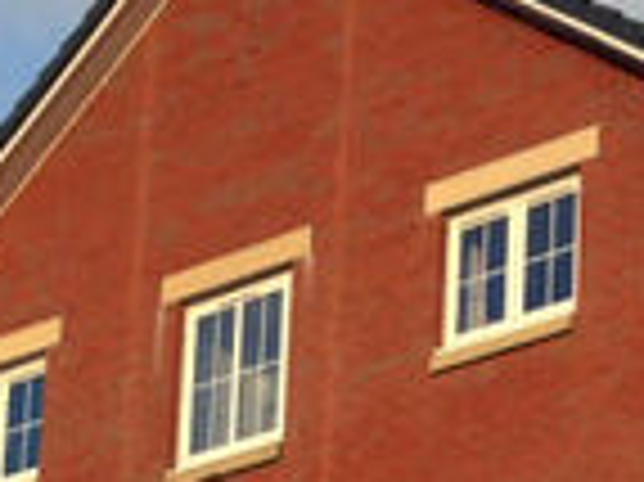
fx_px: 3011
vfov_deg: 8.6
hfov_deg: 12.0
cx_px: 721
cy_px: 989
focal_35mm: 162
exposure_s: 1/645
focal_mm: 4.12
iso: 50
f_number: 2.4
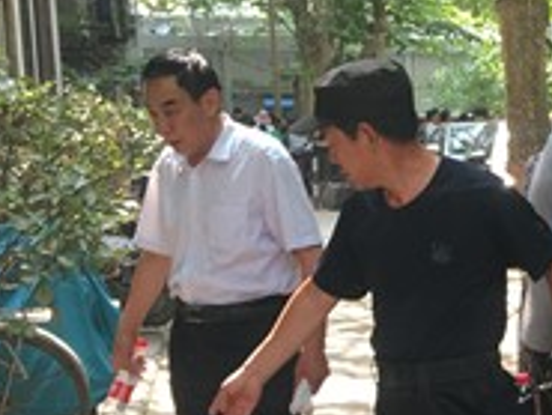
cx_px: 615
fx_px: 1500
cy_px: 454
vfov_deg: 15.3
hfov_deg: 19.9
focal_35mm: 94
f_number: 2.2
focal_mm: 4.15
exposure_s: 1/33
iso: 25
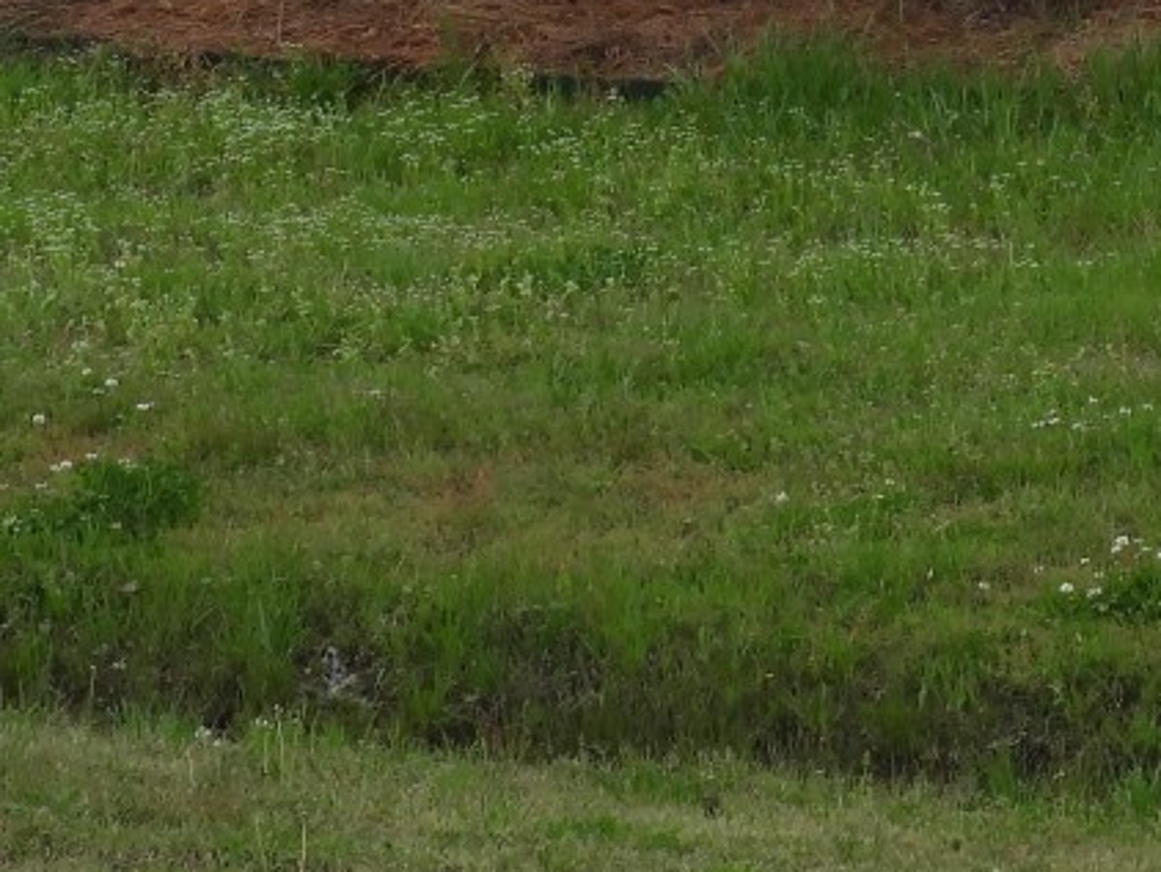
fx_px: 12014
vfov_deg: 4.1
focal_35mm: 358
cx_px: 1078
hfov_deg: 5.5
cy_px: -396
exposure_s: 1/125
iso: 100
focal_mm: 18.8
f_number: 4.8
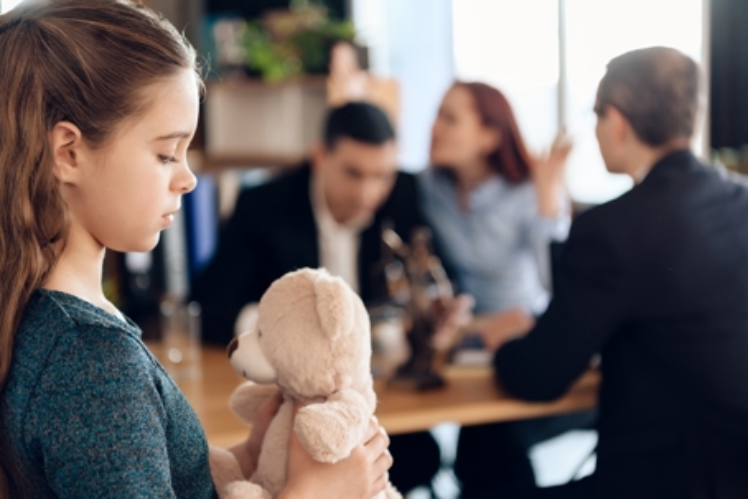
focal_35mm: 70
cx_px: 374
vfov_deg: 19.5
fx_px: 1455
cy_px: 250
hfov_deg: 28.8
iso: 320
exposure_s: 1/100
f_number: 3.2
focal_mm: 70
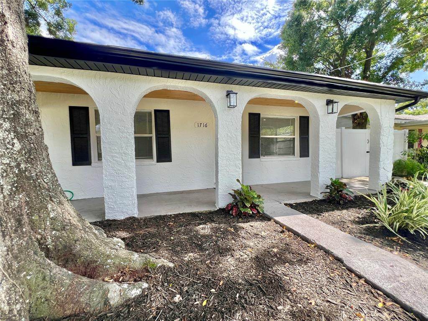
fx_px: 161
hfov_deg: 106.2
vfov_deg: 89.9
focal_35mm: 13
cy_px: 160
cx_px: 214
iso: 32
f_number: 1.8
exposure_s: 1/392
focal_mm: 1.57
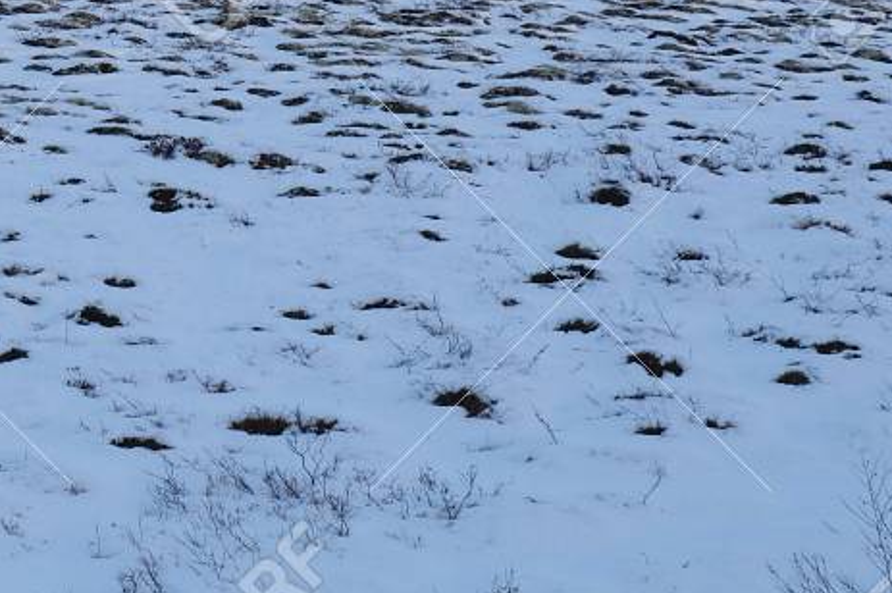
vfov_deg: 11.3
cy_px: -139
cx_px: -137
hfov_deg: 16.7
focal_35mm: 118
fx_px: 2922
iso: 200
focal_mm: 28.2
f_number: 8
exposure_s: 1/150
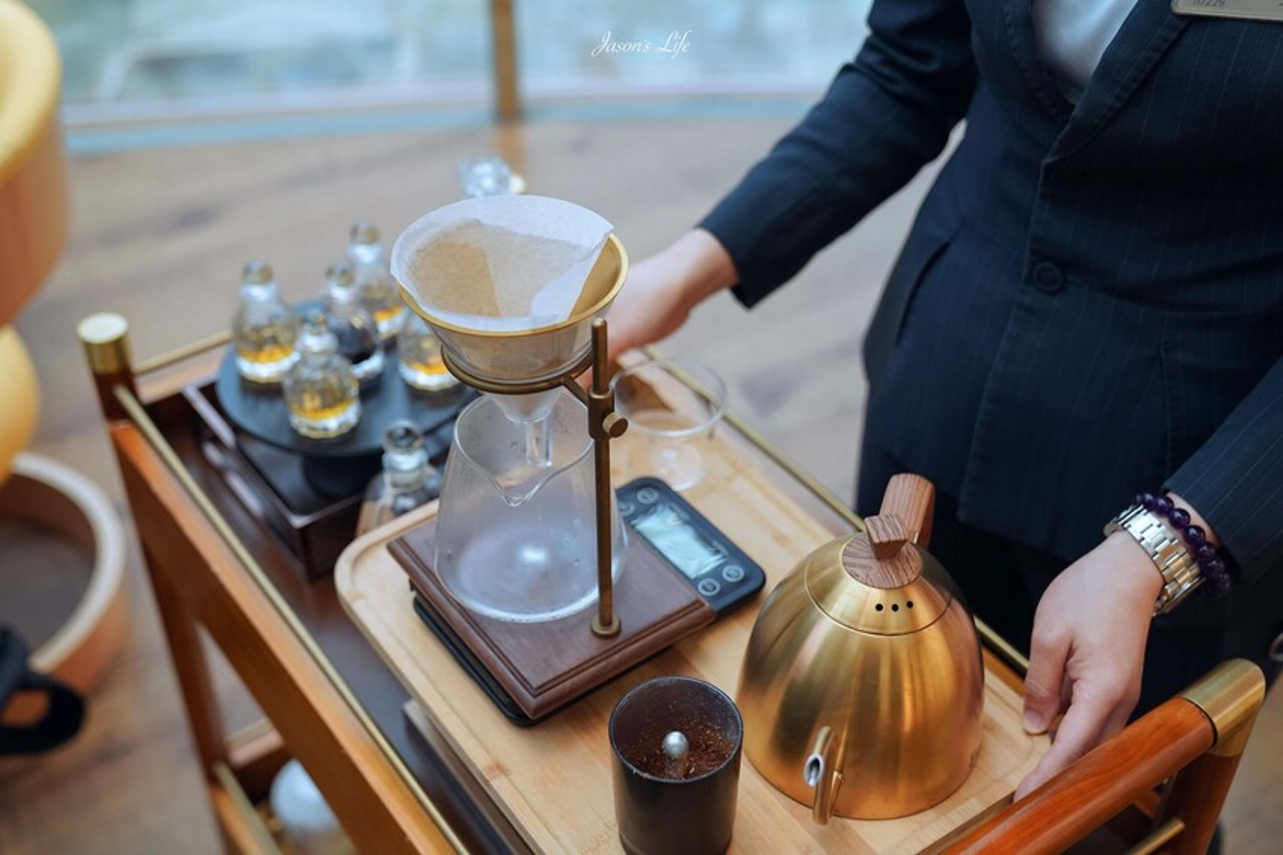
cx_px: 642
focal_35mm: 44
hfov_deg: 44.5
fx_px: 1567
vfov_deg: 30.5
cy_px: 428
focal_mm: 44
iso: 500
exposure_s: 1/50
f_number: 2.8
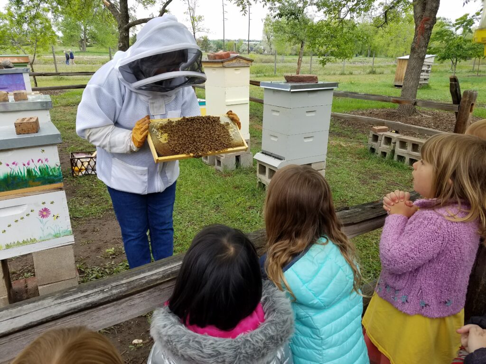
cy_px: 182
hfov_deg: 67.3
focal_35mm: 26
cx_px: 243
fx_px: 365
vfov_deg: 53.1
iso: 50
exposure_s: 1/179
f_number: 1.7
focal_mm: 4.2
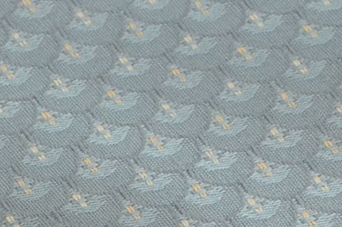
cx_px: 34
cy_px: 531
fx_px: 8716
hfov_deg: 2.2
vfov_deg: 1.5
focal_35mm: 919
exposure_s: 1/60
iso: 160
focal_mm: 105
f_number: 7.1
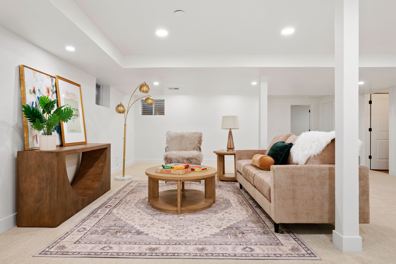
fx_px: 220
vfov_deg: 62.0
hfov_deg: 83.9
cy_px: 132
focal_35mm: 20
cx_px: 198
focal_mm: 20
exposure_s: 1/8
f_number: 9
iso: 800
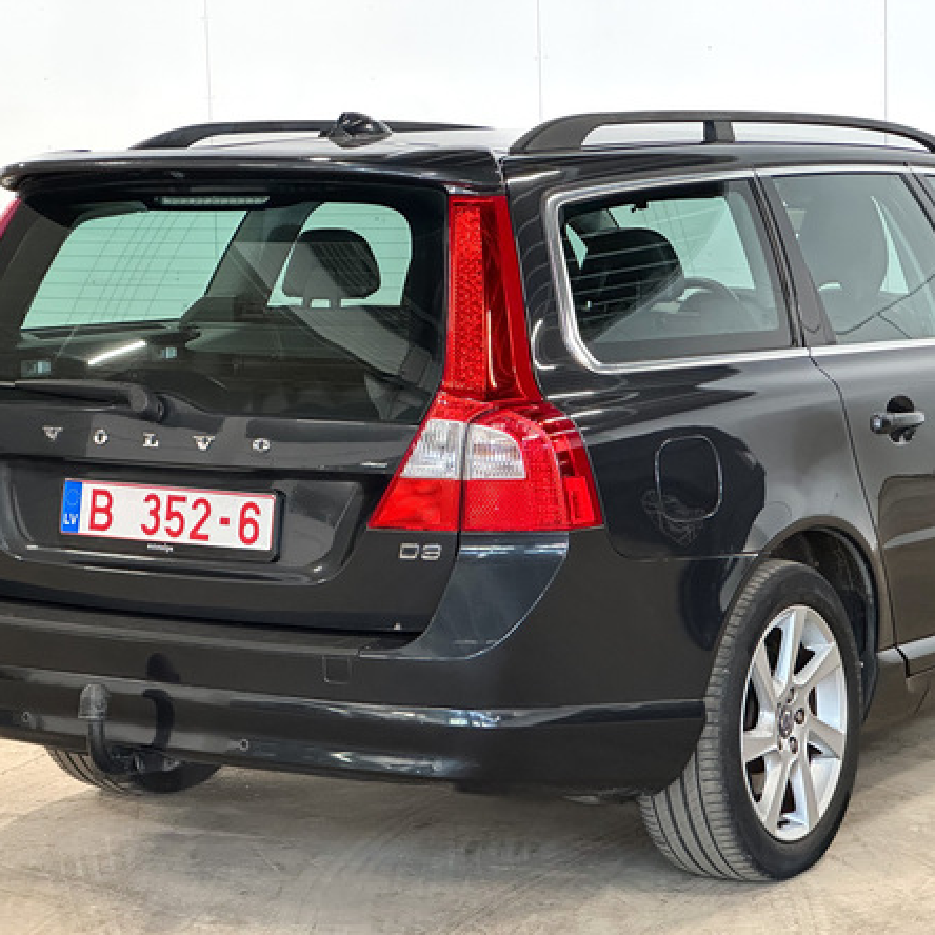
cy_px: 468
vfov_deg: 18.9
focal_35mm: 92
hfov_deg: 18.9
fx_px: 2811
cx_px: 457
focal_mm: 9
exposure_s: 1/50
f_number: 2.8
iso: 500
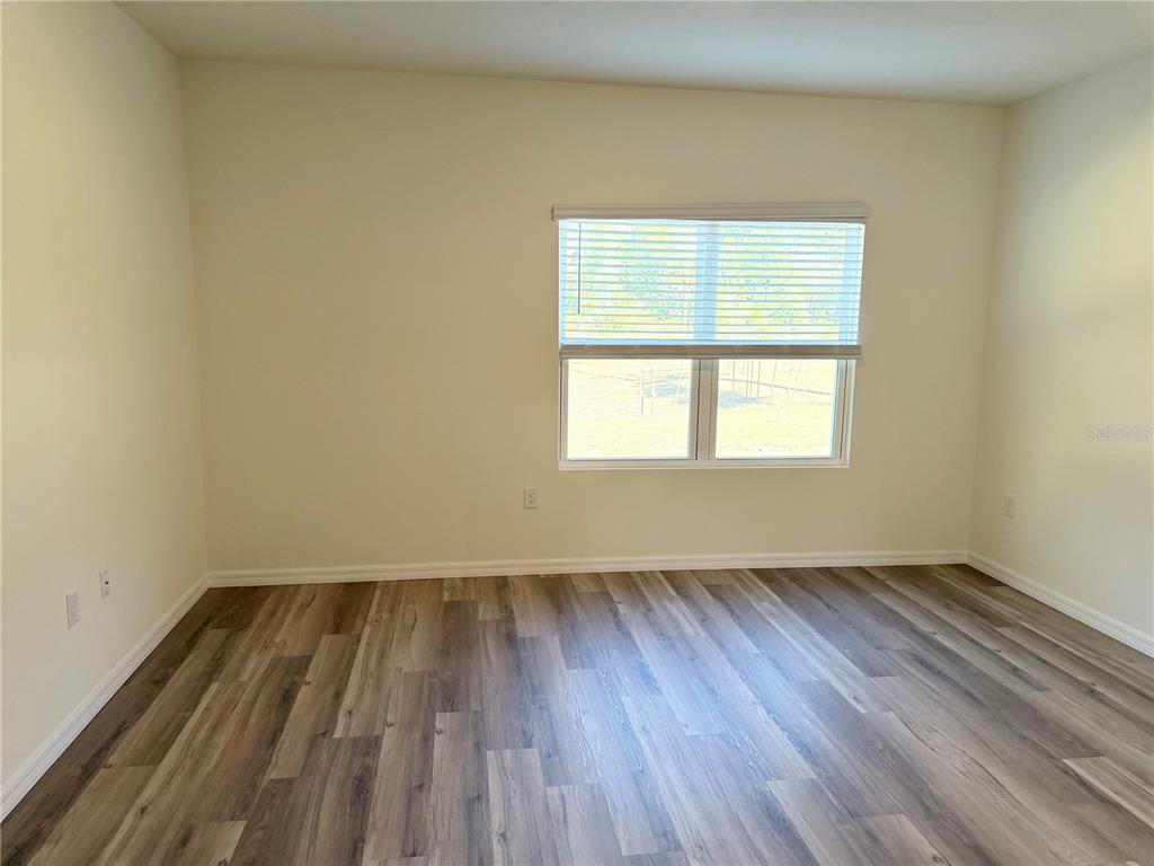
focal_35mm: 24
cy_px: 433
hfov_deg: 71.6
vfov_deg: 56.8
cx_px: 577
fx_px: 800
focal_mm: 6.76
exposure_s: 1/218
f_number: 1.78
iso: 200
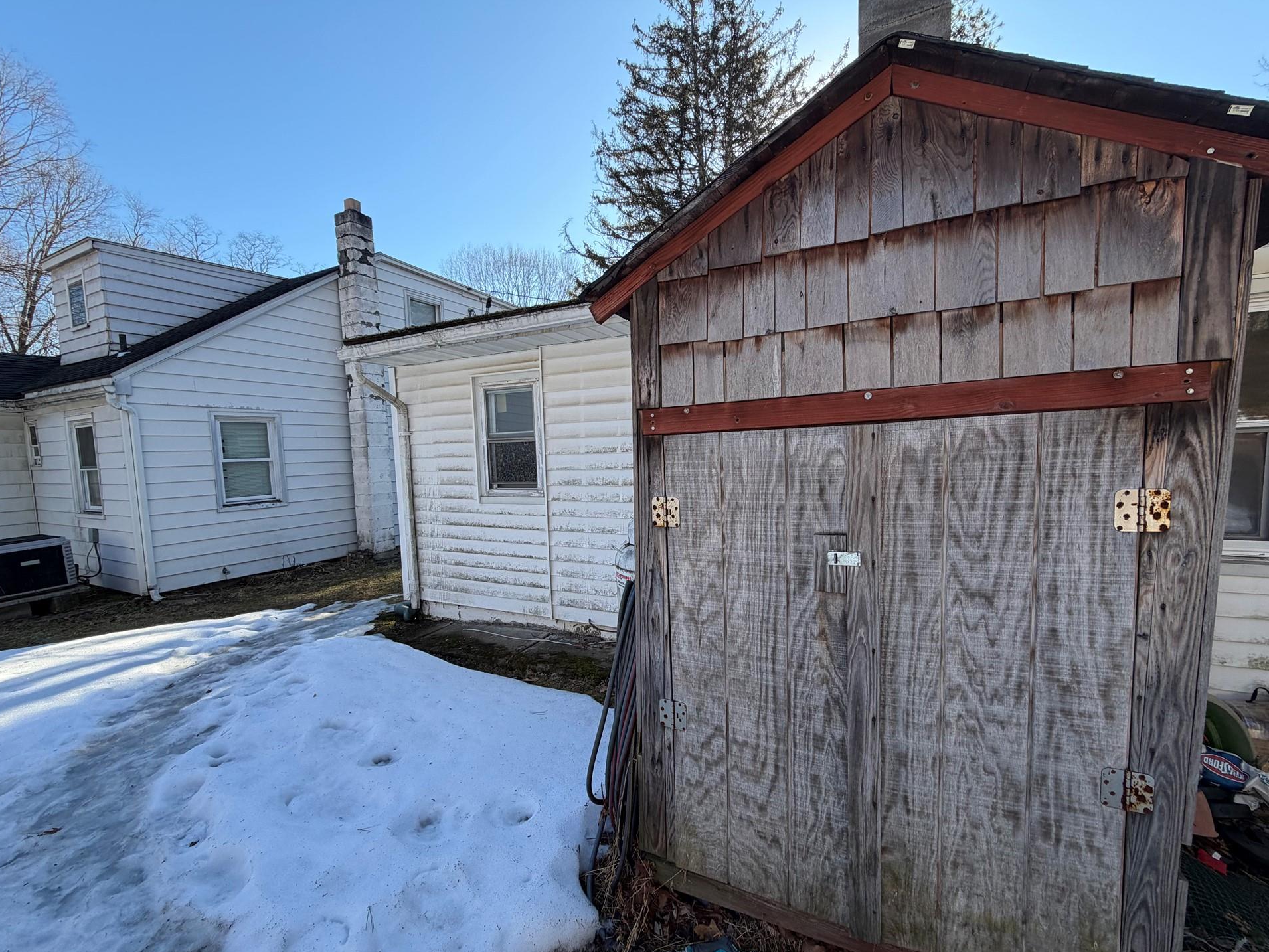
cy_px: 498
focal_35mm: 15
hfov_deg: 98.2
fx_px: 550
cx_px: 643
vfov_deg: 81.7
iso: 50
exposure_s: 1/502
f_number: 2.2
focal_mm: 2.22
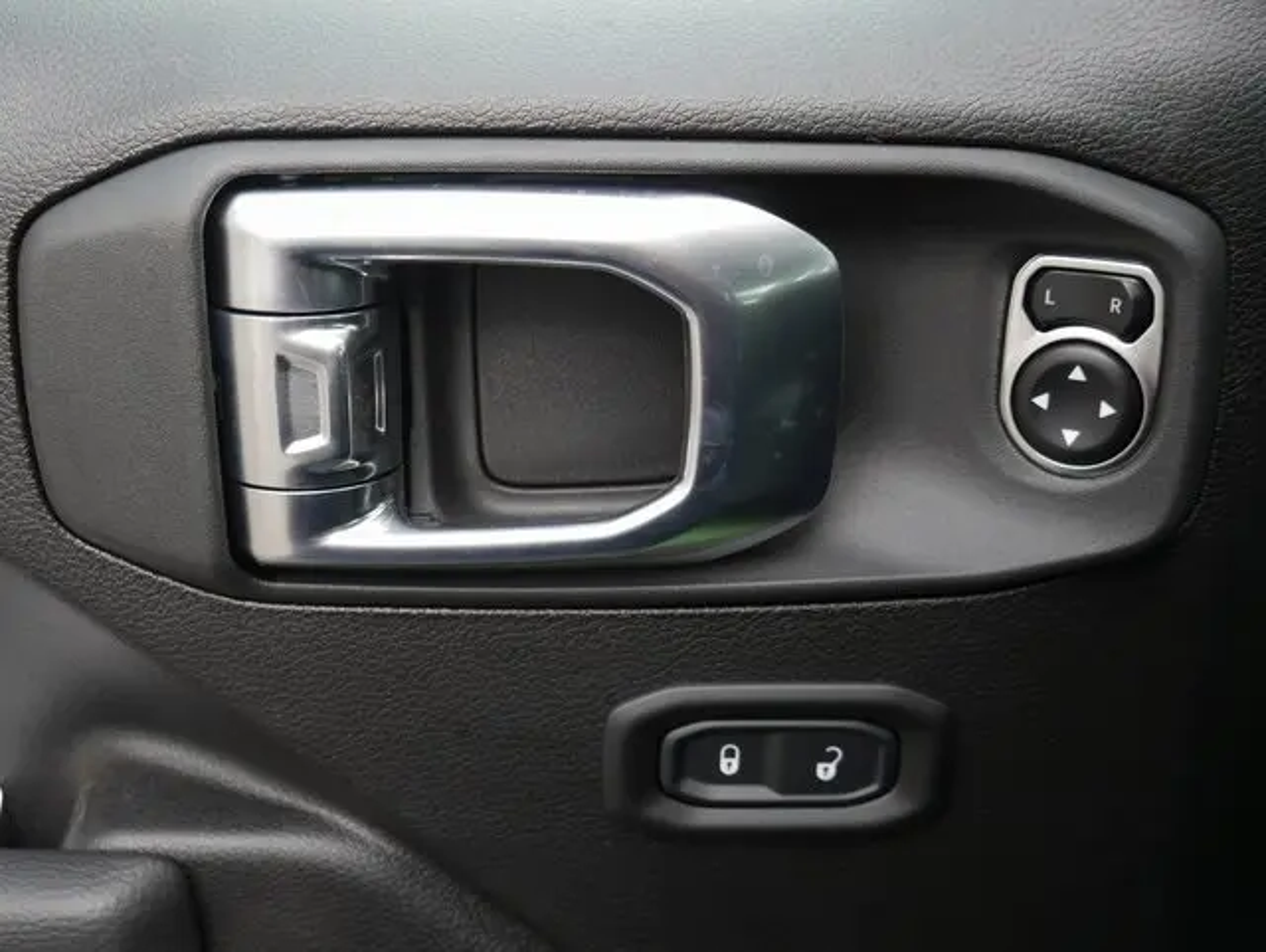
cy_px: 476
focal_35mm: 40
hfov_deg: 46.8
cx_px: 633
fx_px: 1464
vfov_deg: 36.0
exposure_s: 1/60
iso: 200
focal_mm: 20
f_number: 5
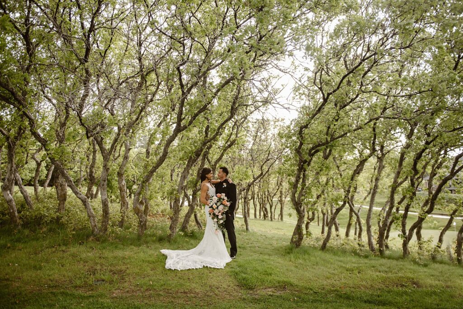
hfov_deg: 67.4
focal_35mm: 27
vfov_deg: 47.9
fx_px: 347
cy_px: 154
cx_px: 232
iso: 500
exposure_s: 1/200
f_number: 2.8
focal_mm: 27
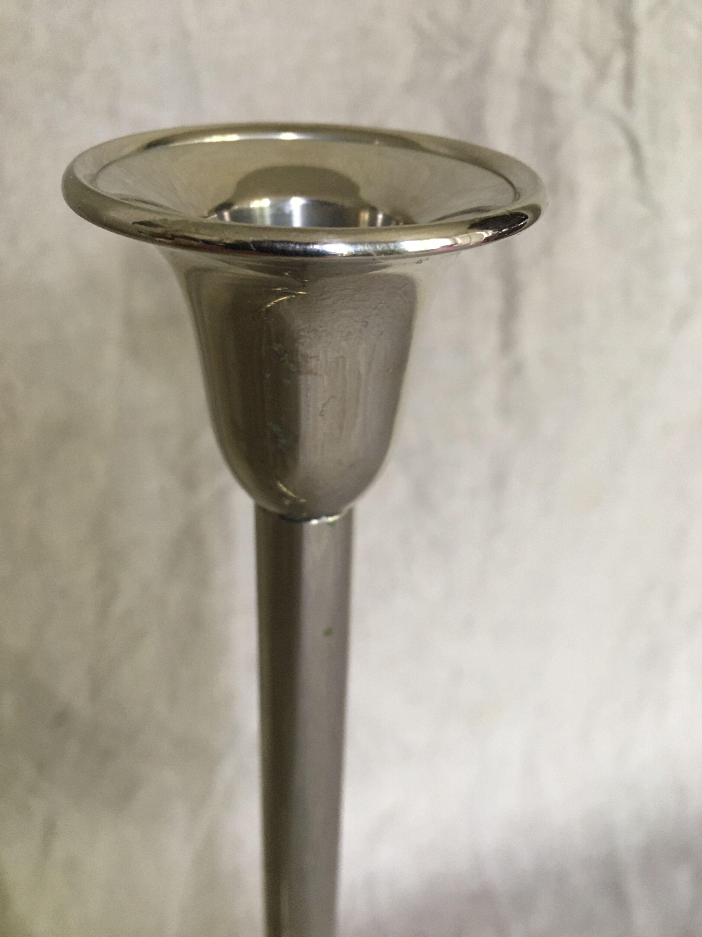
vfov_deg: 61.7
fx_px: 784
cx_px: 351
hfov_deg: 48.2
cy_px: 468
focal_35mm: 29
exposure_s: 1/33
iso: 160
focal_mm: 4.15
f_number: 2.2
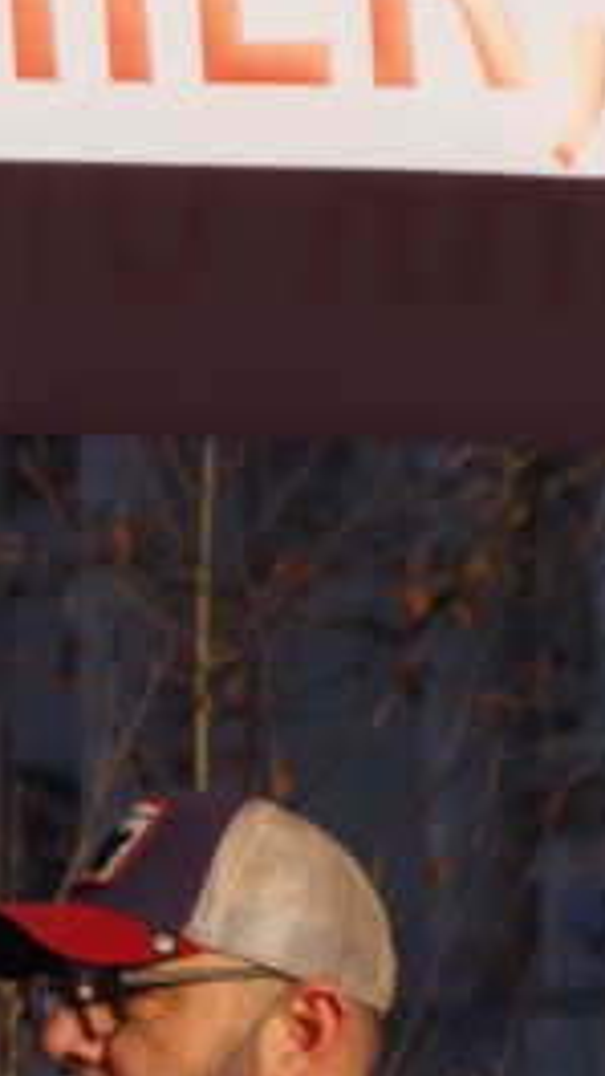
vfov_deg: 2.3
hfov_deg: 1.3
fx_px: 27330
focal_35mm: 958
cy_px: 1279
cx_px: -698
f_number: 20
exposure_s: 1/500
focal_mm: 160
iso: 800
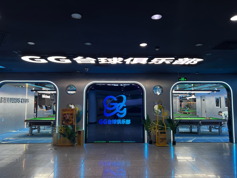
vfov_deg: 53.1
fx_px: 178
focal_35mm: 26
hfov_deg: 67.3
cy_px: 89
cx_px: 118
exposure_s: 1/100
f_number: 1.5
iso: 100
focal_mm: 5.7
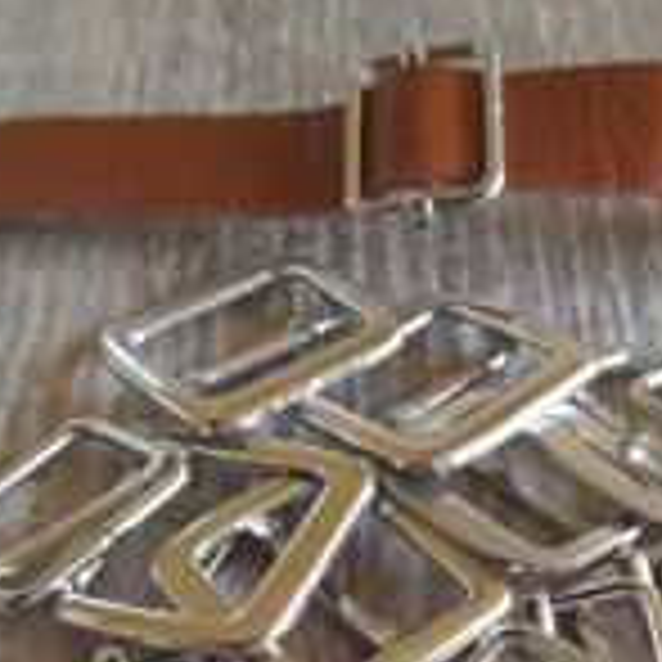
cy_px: 757
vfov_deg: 22.4
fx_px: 1558
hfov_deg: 23.7
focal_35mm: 72
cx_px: 504
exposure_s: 1/60
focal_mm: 4.6
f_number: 2
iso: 250
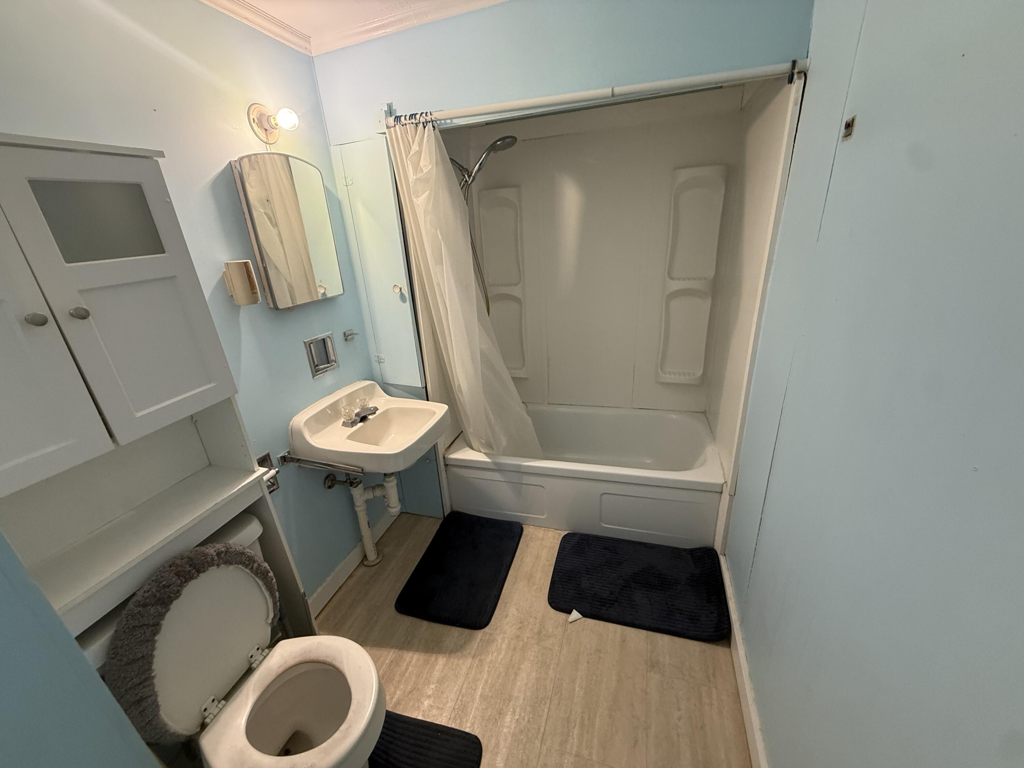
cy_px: 384
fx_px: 414
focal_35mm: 14
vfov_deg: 85.7
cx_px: 512
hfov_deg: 102.1
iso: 250
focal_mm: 2.22
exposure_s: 1/60
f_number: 2.2
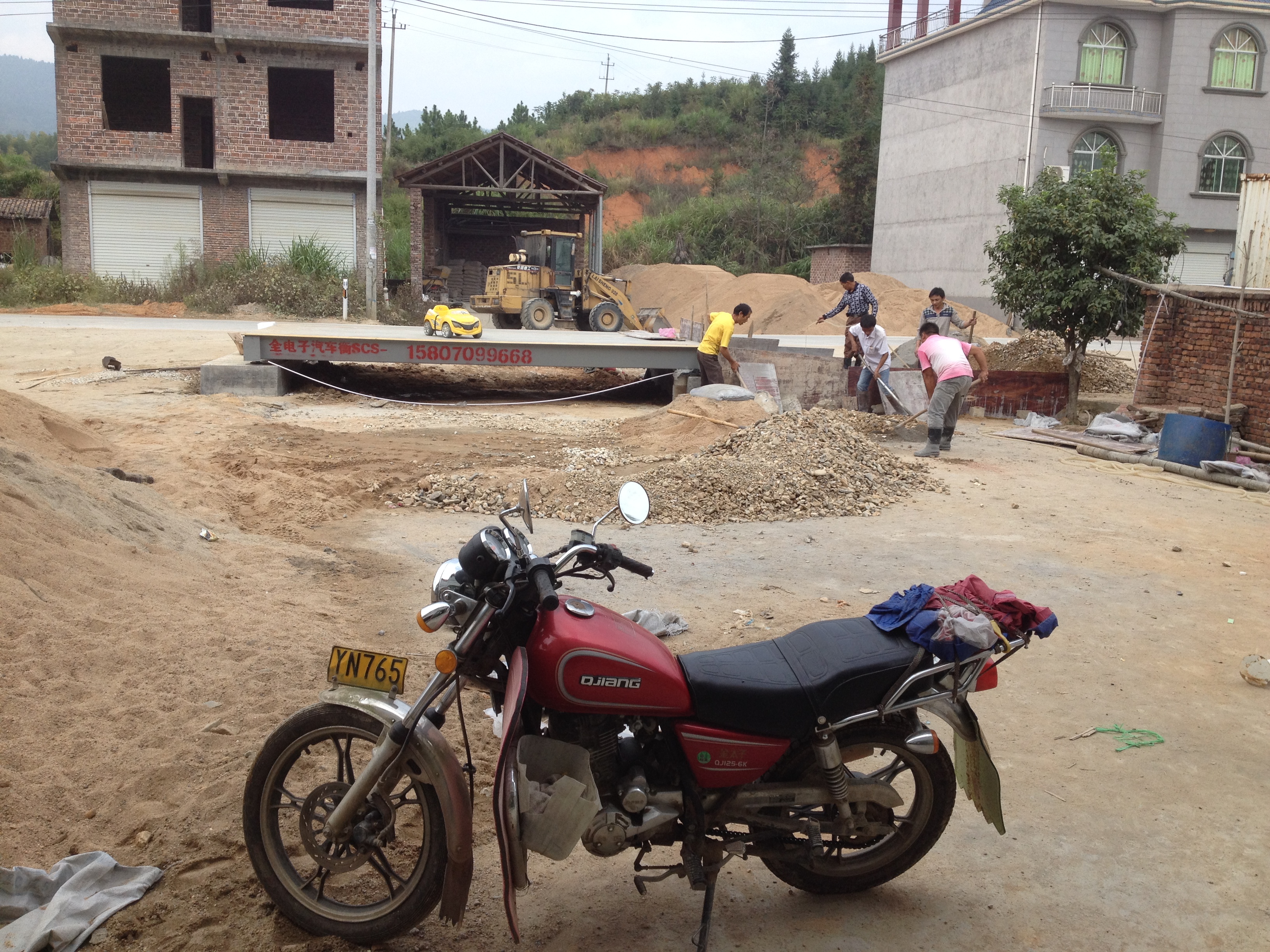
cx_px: 635
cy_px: 476
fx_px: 1284
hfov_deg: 52.6
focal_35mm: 35
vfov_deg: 40.7
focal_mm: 4.28
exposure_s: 1/824
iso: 50
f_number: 2.4
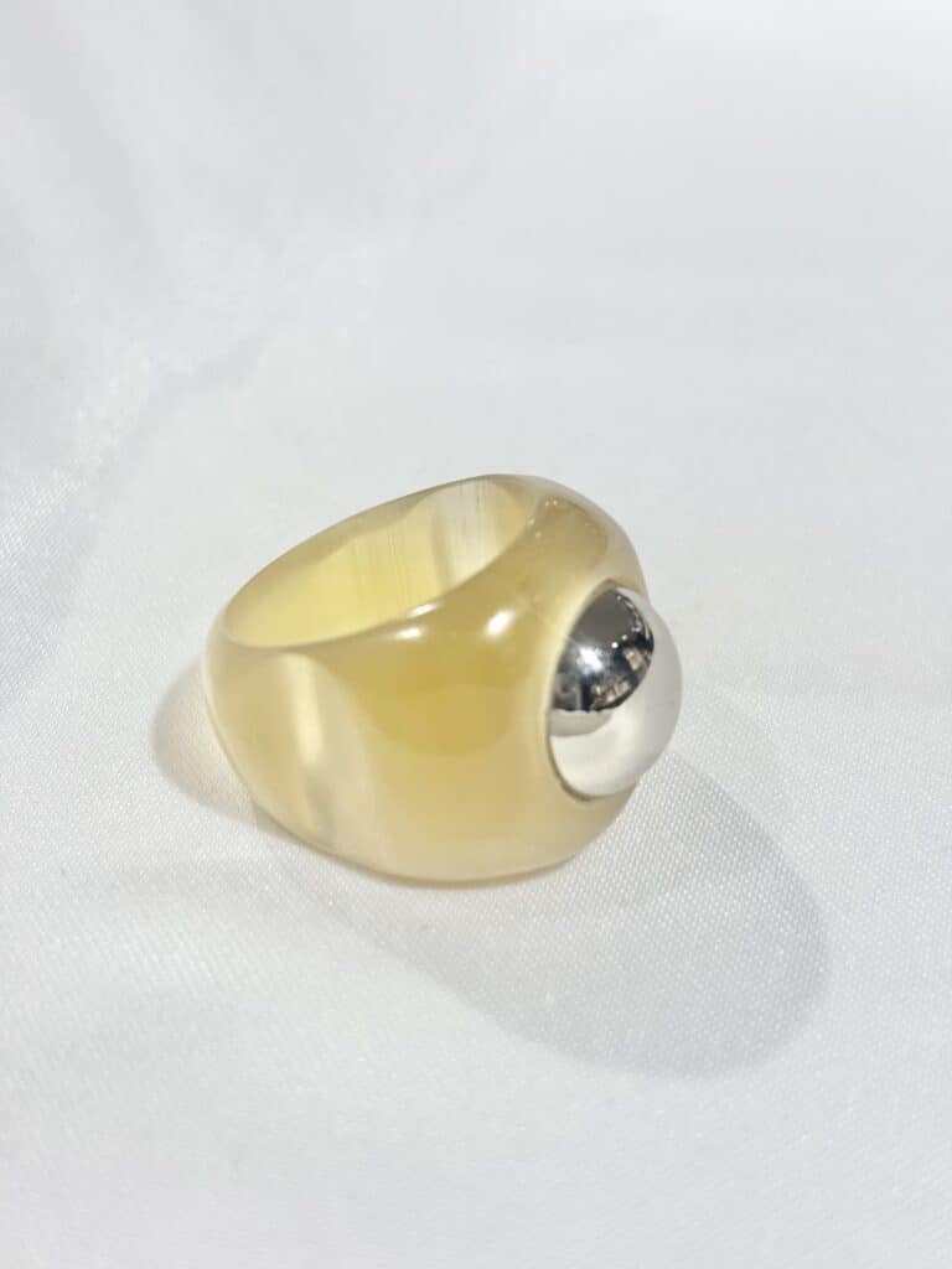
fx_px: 1907
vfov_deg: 36.8
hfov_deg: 28.0
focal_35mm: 52
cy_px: 634
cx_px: 476
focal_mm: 5.96
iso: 32
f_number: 1.6
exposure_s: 1/227
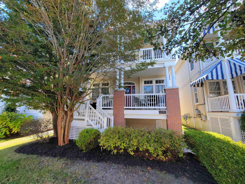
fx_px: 92
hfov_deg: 106.2
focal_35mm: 13
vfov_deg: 89.9
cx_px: 122
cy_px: 92
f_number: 2.2
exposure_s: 1/148
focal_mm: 2.2
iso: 50
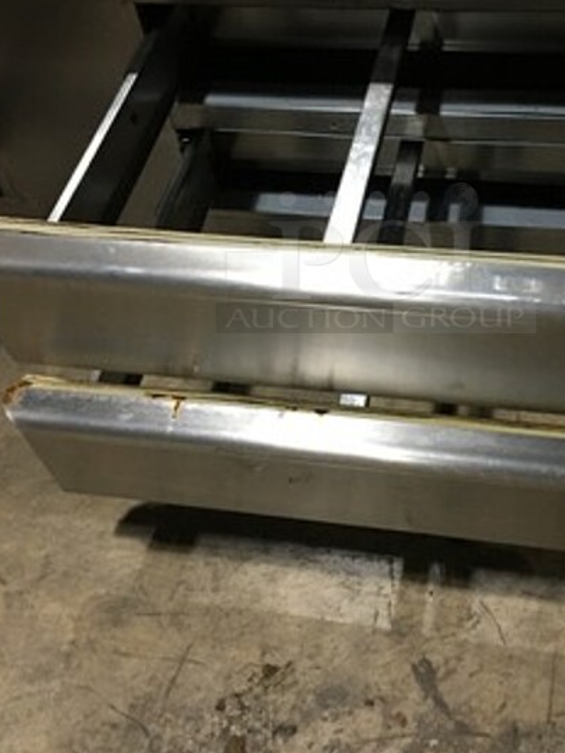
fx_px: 979
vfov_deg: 41.6
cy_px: 258
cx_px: 377
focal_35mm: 45
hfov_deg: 31.9
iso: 100
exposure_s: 1/15
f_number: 2.2
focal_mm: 4.15
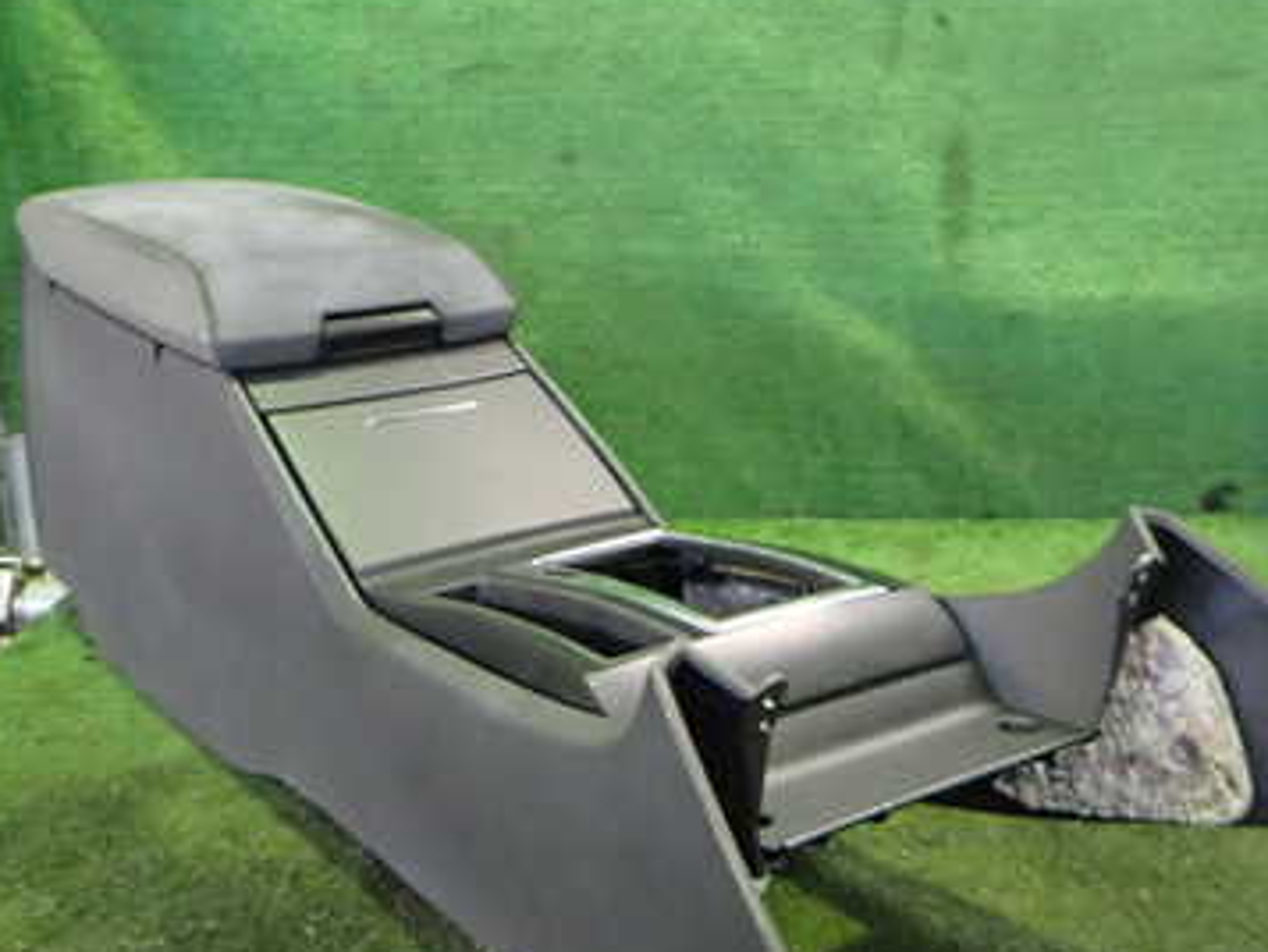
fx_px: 1539
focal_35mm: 42
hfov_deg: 44.7
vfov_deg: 34.2
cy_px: 607
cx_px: 575
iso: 640
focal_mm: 4.5
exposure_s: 1/30
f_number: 2
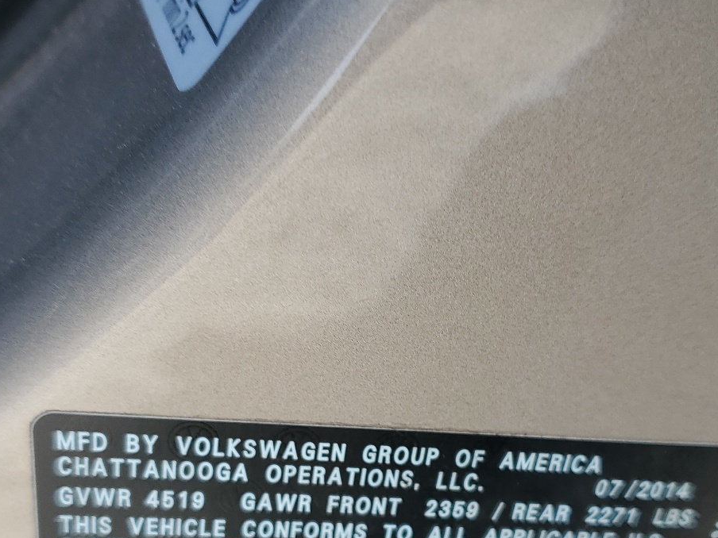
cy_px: 371
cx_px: 364
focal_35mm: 46
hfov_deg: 41.2
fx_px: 954
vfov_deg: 31.2
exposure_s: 1/588
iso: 50
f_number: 1.5
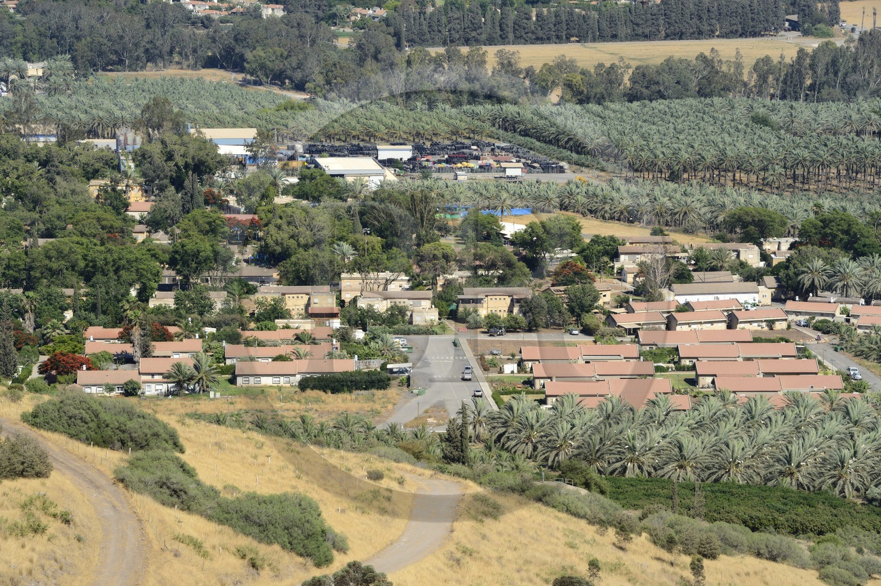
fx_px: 4157
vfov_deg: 8.1
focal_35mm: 170
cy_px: 293
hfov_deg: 12.1
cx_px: 440
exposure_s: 1/160
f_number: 14
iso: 200
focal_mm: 170
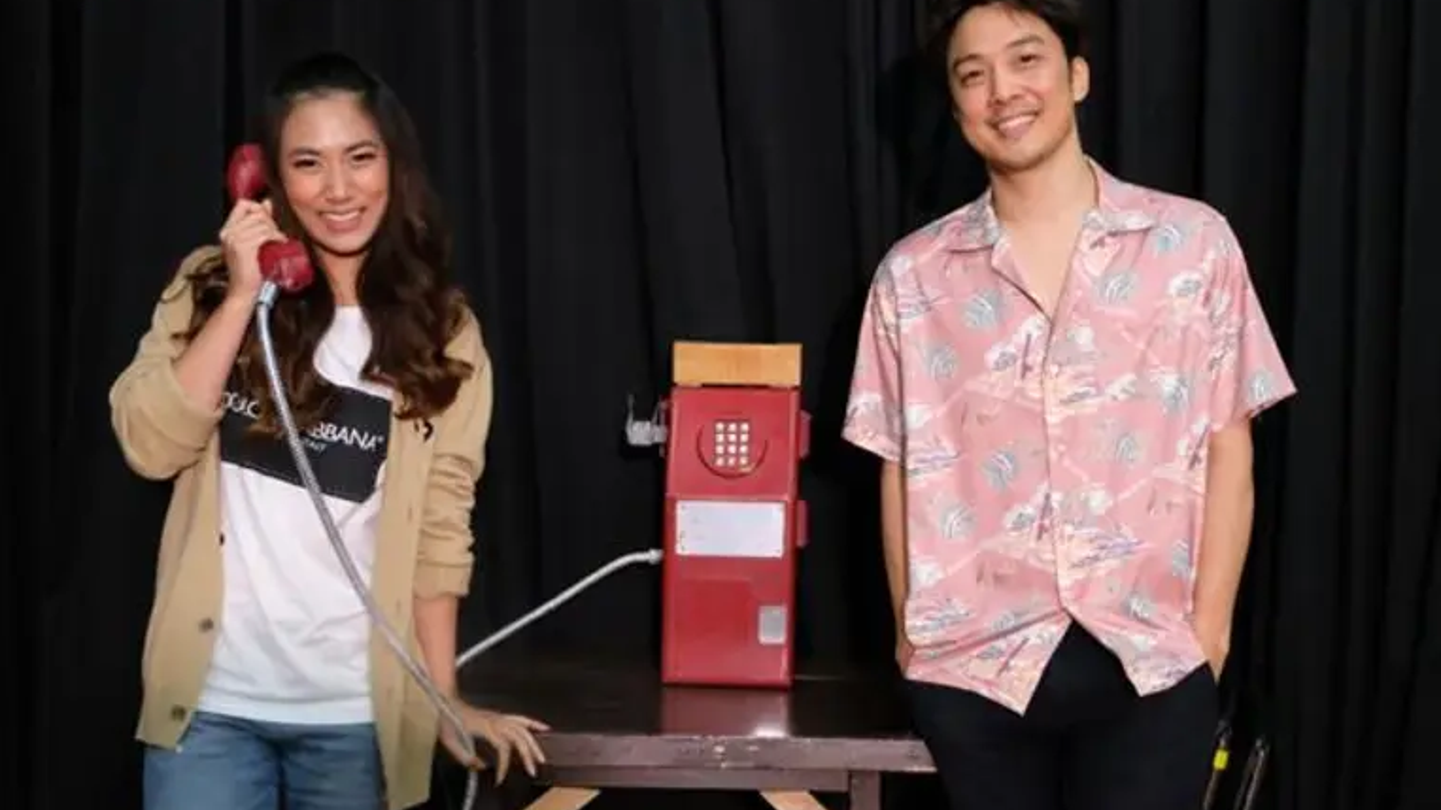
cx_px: 731
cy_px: 402
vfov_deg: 26.5
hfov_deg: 45.5
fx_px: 1719
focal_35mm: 45
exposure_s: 1/180
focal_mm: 28.2
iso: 12800
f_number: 5
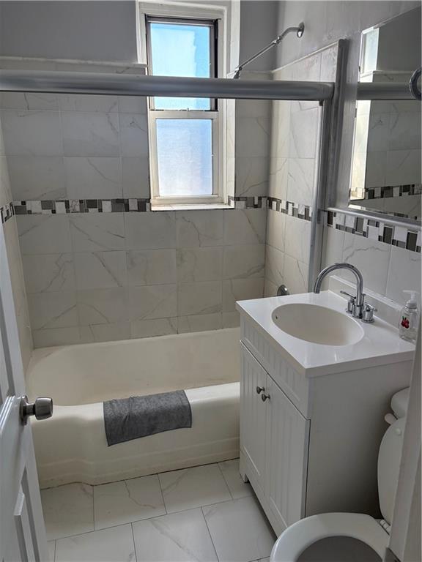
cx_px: 211
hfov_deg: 53.1
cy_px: 281
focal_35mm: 26
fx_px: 423
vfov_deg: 67.3
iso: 80
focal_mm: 5.96
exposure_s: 1/230
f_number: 1.6
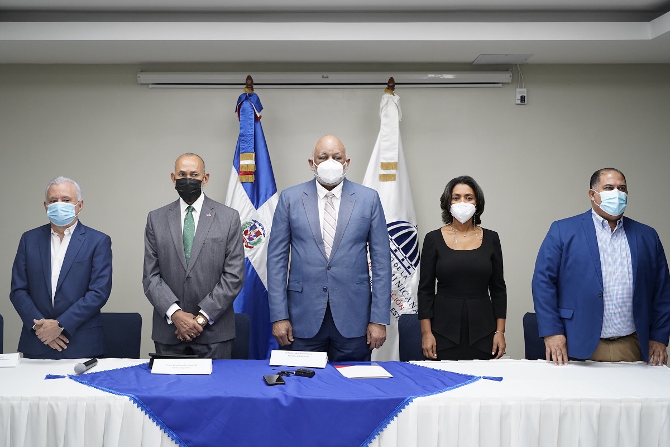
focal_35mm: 43
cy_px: 224
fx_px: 800
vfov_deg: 31.2
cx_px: 335
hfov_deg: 45.4
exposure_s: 1/500
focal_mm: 43
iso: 2500
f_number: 3.2
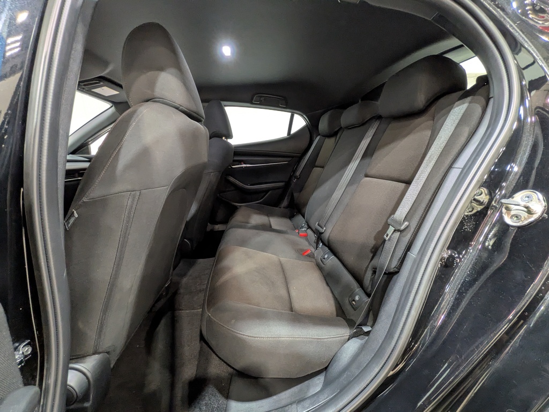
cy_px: 206
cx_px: 274
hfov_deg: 102.1
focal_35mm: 14
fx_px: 222
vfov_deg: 85.7
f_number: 2.2
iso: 244
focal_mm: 1.83
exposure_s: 1/25
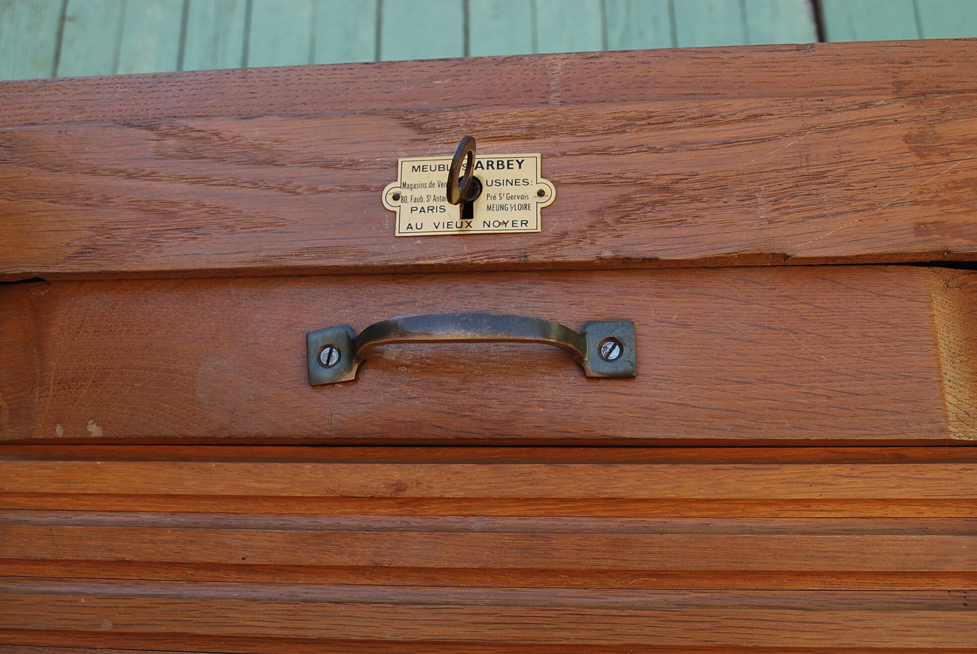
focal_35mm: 36
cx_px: 488
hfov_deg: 53.1
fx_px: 978
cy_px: 327
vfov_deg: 37.0
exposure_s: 1/125
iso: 160
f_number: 5.6
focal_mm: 24
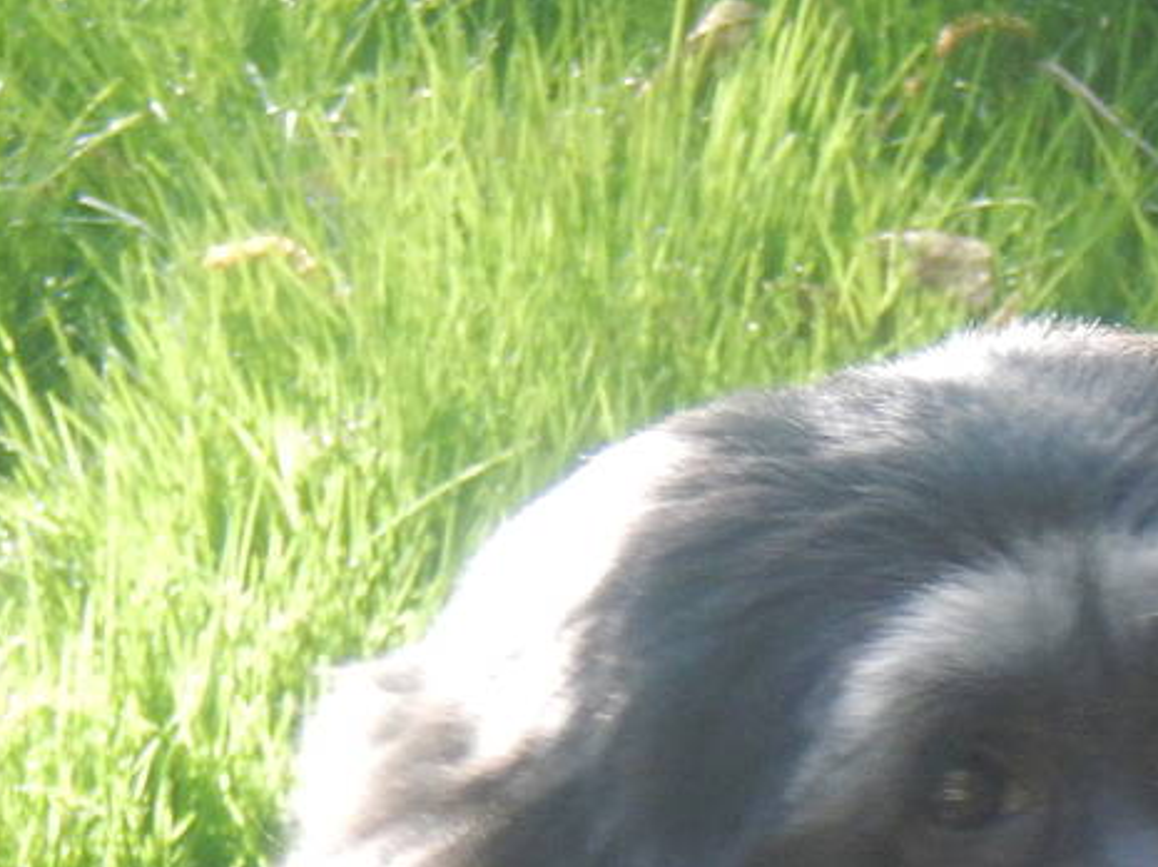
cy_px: 1413
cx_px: 904
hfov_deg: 1.8
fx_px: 36268
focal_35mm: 1085
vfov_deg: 1.4
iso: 280
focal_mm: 56.5
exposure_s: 1/60
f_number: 5.7
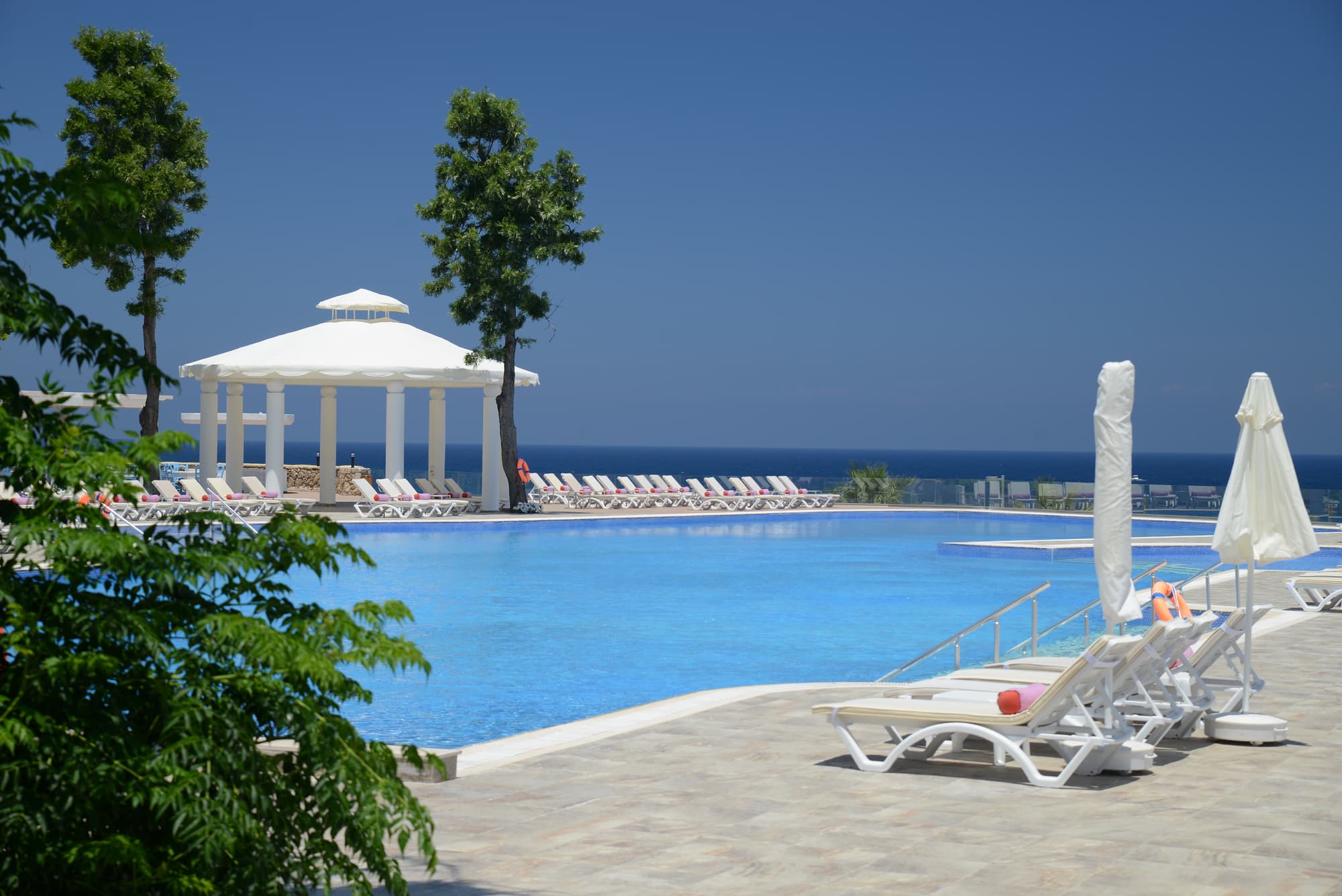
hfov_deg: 28.8
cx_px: 671
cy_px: 448
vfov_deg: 19.5
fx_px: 2610
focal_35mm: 70
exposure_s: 1/250
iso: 100
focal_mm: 70
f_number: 8
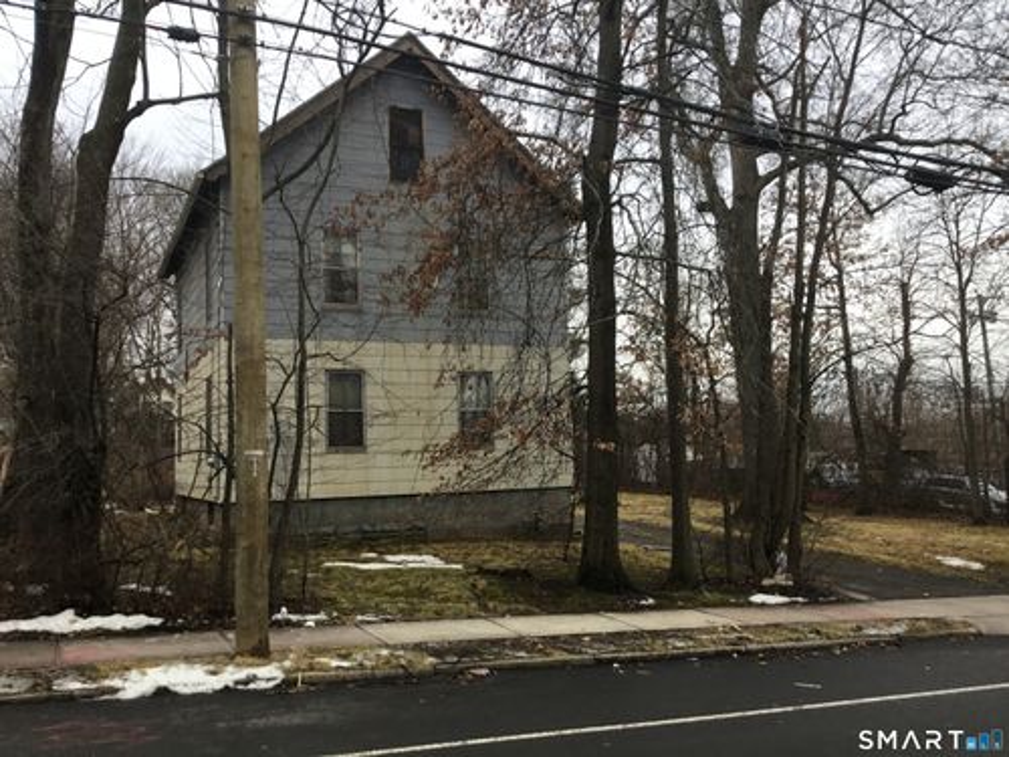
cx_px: 504
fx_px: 904
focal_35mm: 31
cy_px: 378
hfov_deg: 58.4
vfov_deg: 45.4
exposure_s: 1/139
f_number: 2.4
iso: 25
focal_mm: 3.3
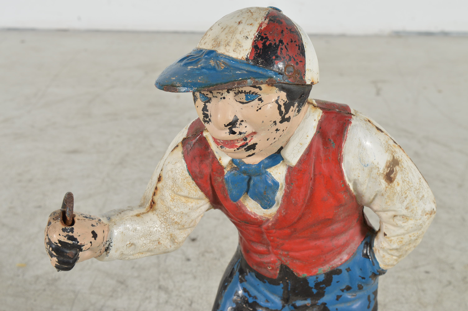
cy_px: 156
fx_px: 935
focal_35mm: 72
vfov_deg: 18.9
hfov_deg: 28.1
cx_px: 234
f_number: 11
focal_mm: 48
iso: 100
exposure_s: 1/125
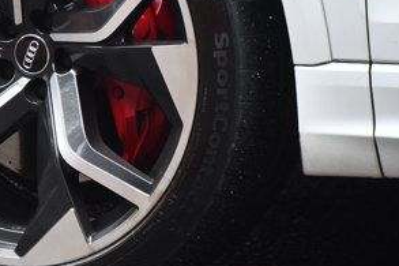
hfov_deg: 6.0
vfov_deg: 4.0
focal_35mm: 343
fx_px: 3799
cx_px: 38
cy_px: 54
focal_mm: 105
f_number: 4.8
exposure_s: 1/160
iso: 800
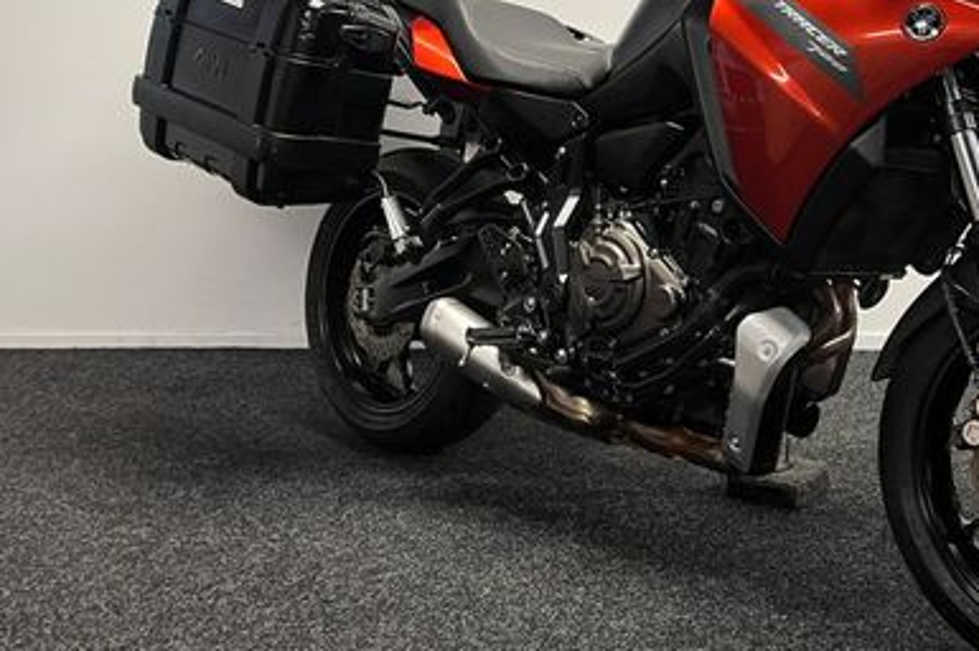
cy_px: 183
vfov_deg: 29.5
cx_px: 725
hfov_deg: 42.4
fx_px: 1223
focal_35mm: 45
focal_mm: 5.1
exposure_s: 1/50
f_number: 1.6
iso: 100
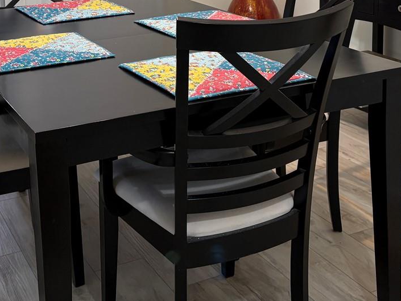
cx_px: 163
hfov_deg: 32.6
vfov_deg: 23.2
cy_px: -38
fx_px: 684
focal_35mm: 59
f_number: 1.6
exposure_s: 1/60
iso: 125
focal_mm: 5.96
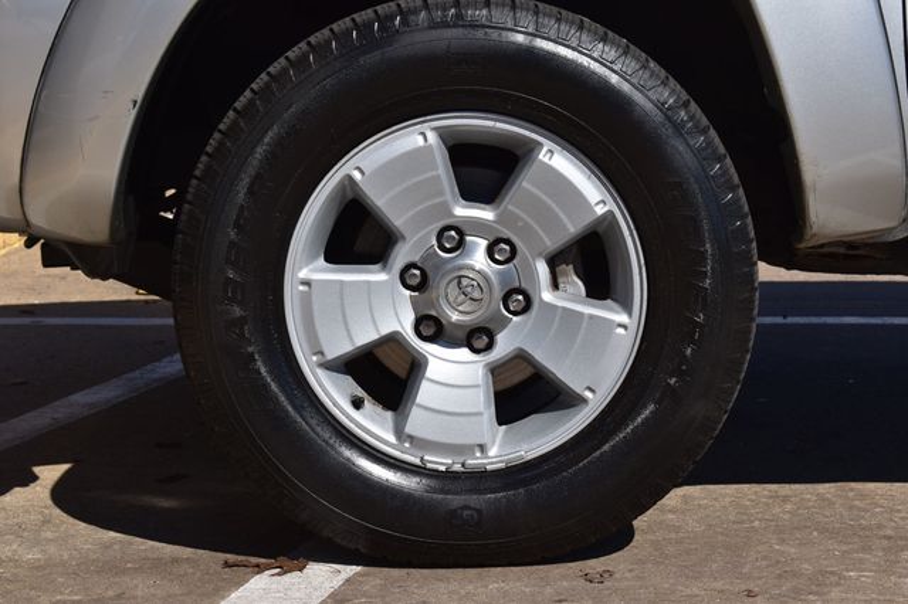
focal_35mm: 82
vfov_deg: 16.5
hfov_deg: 24.6
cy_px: 302
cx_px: 454
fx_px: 2080
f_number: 11
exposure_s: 1/500
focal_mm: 55
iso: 250
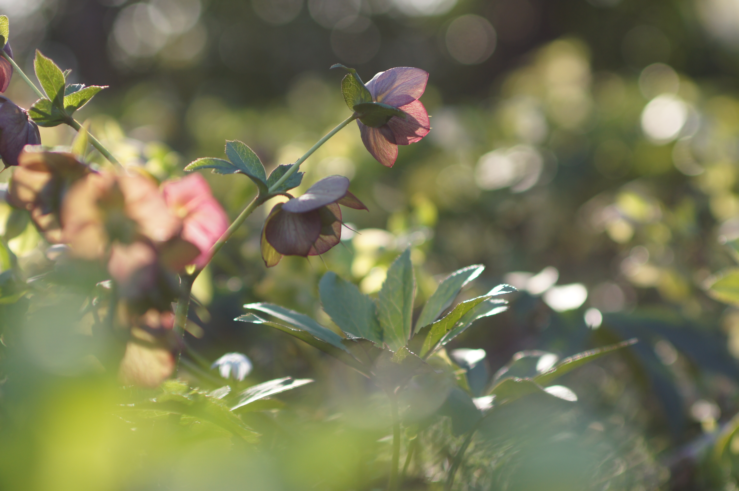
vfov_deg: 9.1
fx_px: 3076
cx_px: 370
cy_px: 246
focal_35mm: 150
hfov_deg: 13.7
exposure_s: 1/640
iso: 200
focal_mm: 100
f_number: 3.2
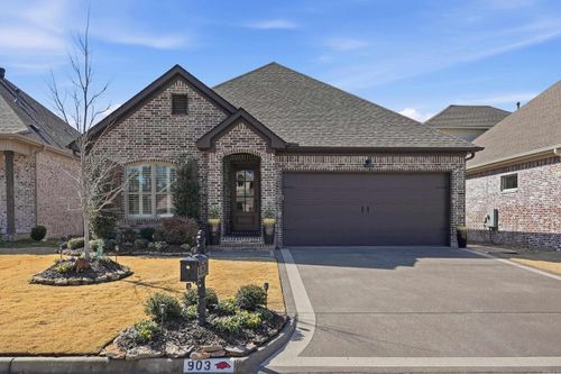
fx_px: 428
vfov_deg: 47.1
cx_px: 280
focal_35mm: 28
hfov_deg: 66.4
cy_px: 187
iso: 250
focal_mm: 27.5
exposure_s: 1/1000
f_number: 9
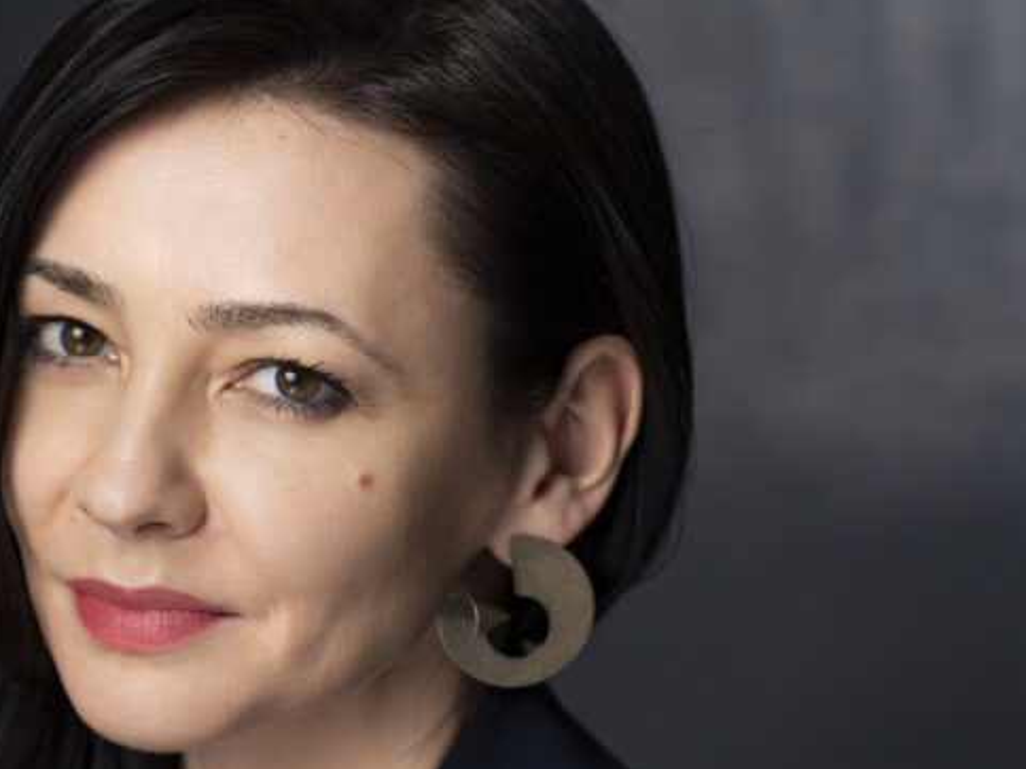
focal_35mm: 173
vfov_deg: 8.6
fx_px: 5128
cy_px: 605
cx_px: 290
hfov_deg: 11.4
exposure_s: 1/125
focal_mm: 85
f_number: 3.5
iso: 400
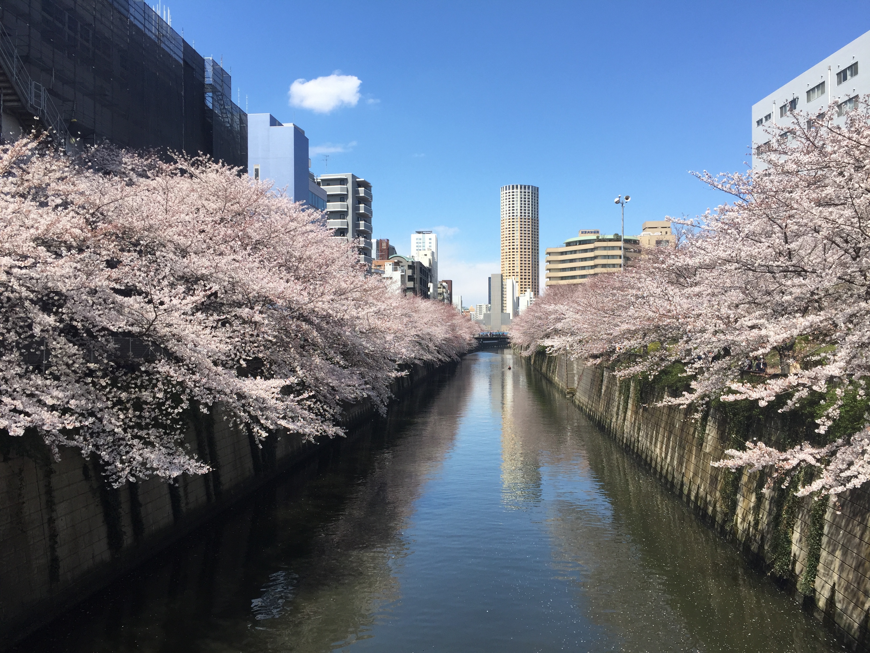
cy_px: 326
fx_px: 729
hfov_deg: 61.7
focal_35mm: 29
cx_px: 435
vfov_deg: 48.2
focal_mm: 4.15
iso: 32
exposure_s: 1/1647
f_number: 2.2
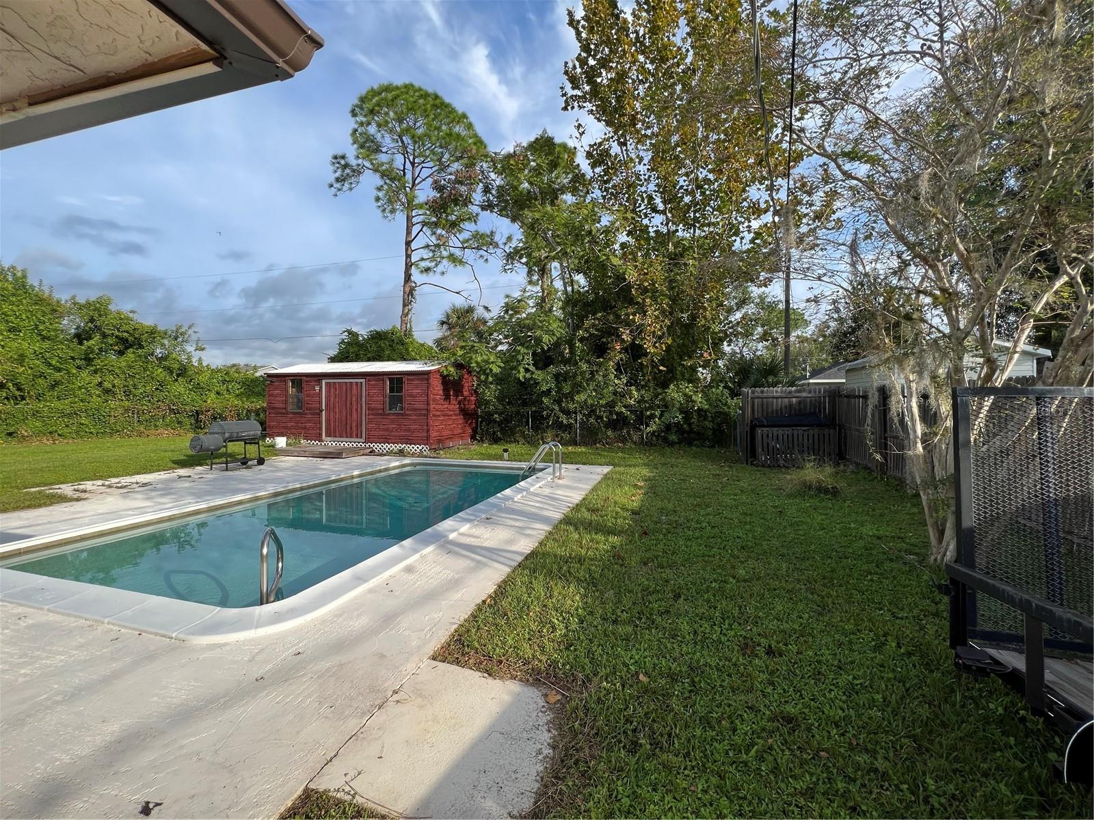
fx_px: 411
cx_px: 547
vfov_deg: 89.9
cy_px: 410
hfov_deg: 106.2
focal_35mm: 13
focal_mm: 1.57
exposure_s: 1/747
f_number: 1.8
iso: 32
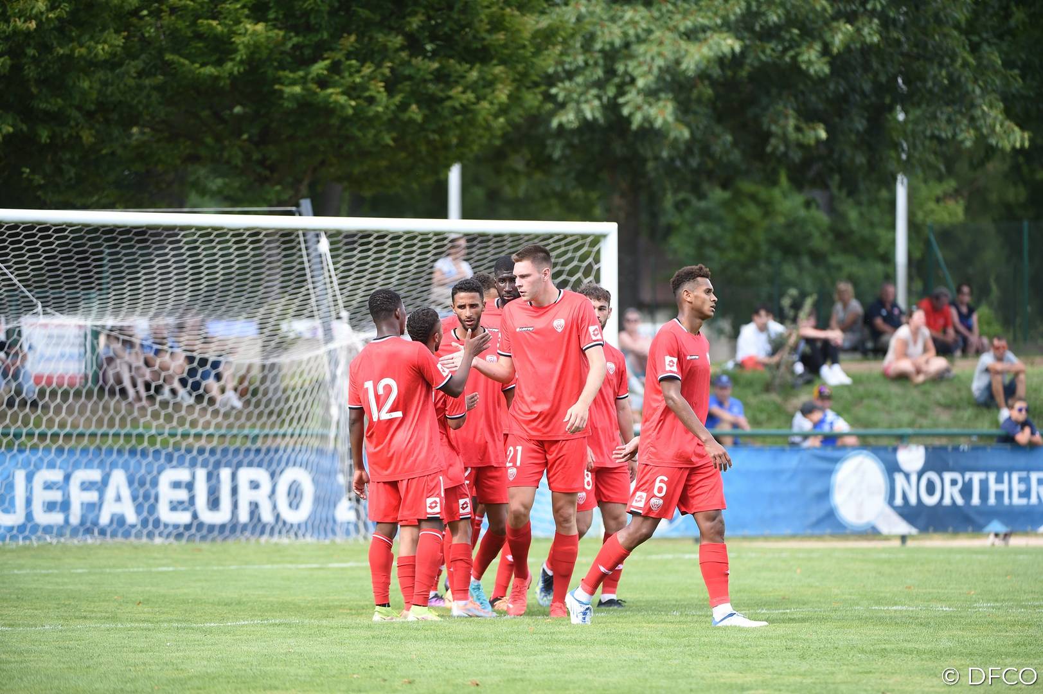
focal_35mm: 300
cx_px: 522
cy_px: 347
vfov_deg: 4.6
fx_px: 8686
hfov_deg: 6.9
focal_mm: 300
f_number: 4
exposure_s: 1/1250
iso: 1000
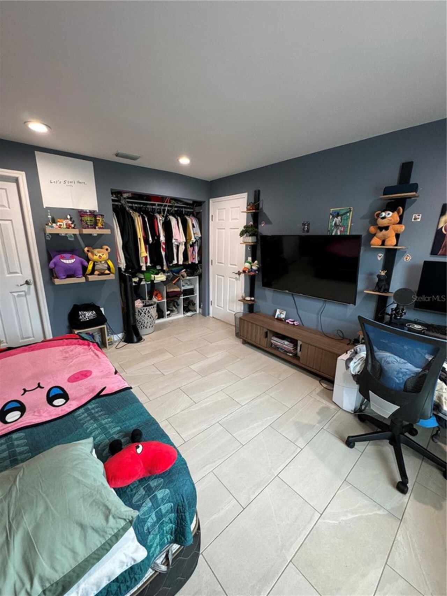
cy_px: 298
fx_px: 241
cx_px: 224
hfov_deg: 85.7
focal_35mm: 14
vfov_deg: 102.1
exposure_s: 1/63
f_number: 2.2
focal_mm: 2.22
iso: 200
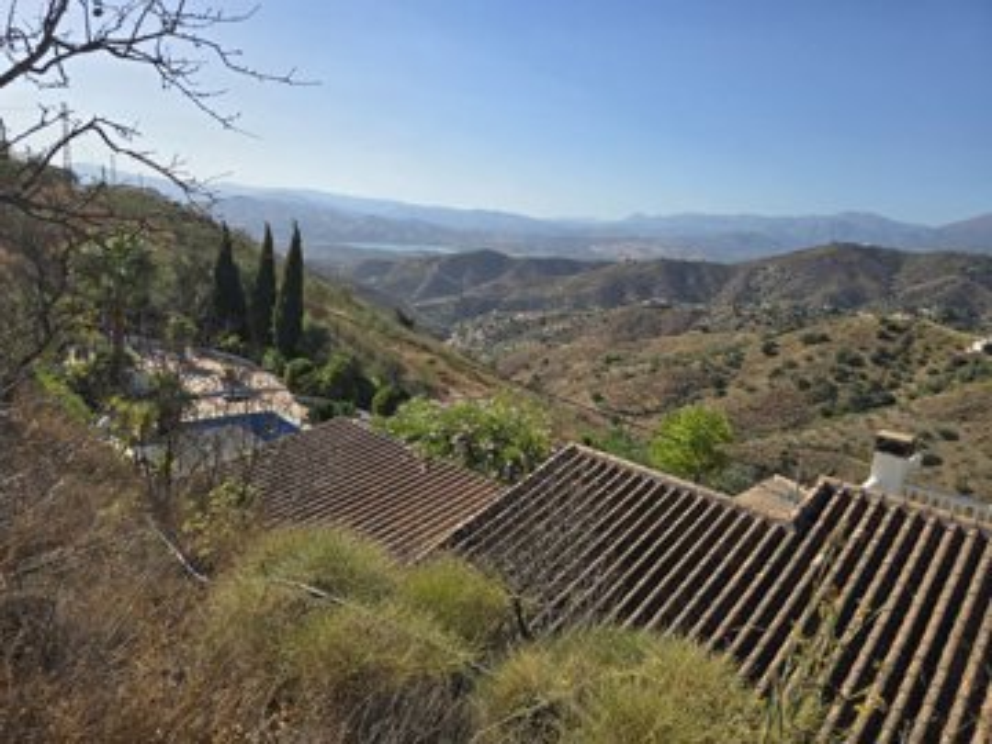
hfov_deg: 73.9
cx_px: 496
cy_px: 372
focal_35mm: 23
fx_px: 659
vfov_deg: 58.9
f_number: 1.7
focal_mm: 6.3
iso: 12
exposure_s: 1/1030
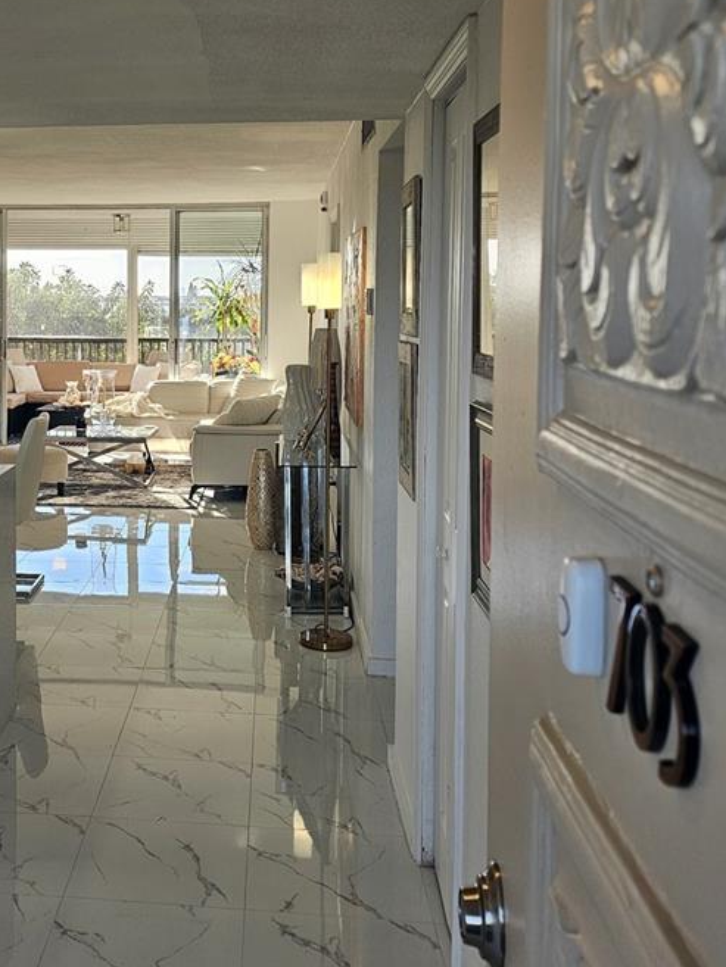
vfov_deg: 44.5
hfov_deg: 33.3
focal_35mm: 42
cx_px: 141
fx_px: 1174
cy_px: 368
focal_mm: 6.3
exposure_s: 1/120
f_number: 1.7
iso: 32
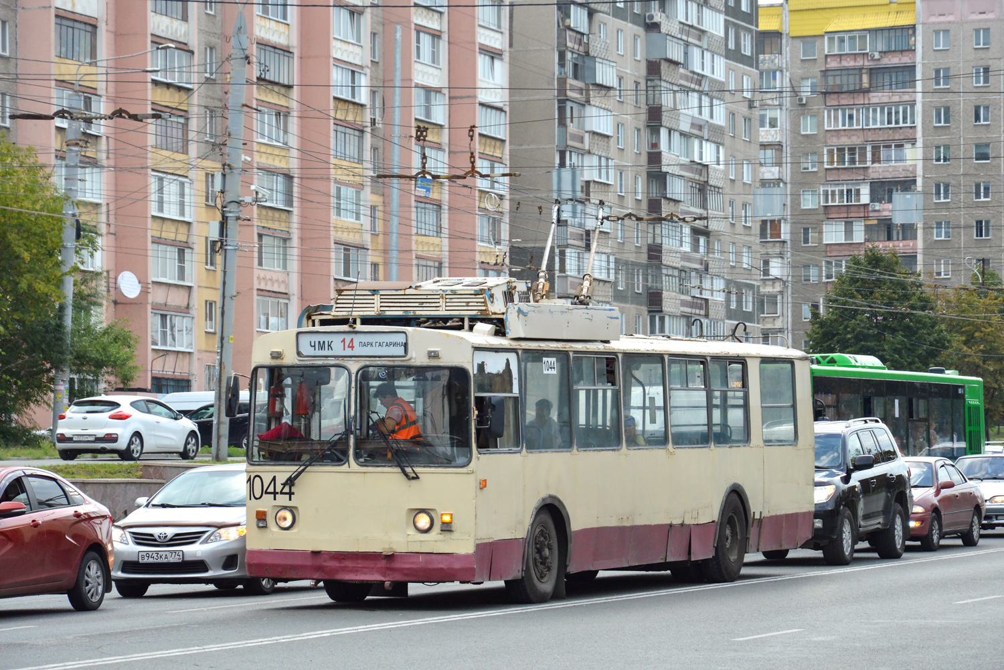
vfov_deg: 10.2
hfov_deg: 15.2
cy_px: 335
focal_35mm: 135
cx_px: 502
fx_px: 3765
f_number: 7.1
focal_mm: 90
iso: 400
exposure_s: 1/400
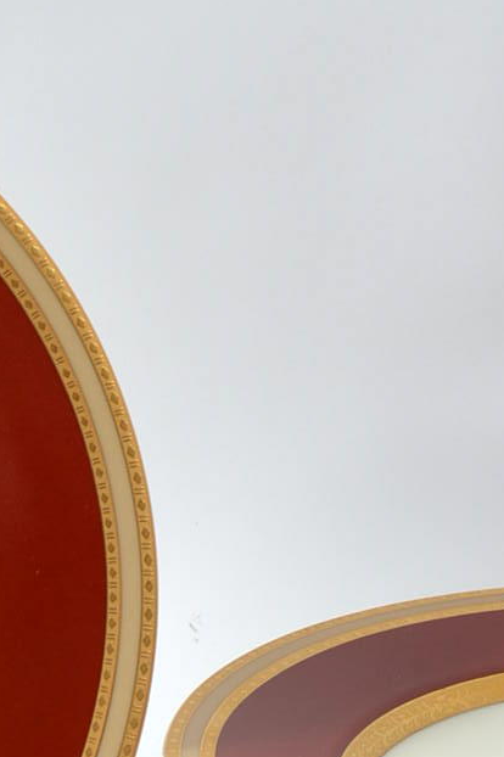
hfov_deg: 9.4
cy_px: 639
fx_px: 3048
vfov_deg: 14.1
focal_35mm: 145
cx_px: 122
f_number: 11
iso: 100
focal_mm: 20
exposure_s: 1/80
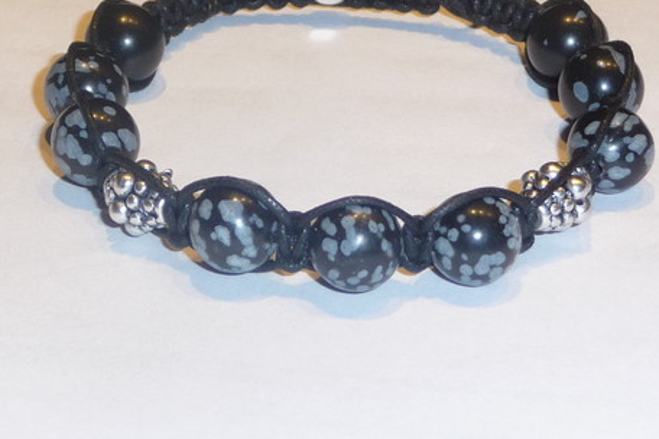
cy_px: 136
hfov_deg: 16.3
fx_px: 2306
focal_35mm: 126
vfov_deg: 10.9
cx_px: 327
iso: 100
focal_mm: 9.3
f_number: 4.3
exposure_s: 1/30
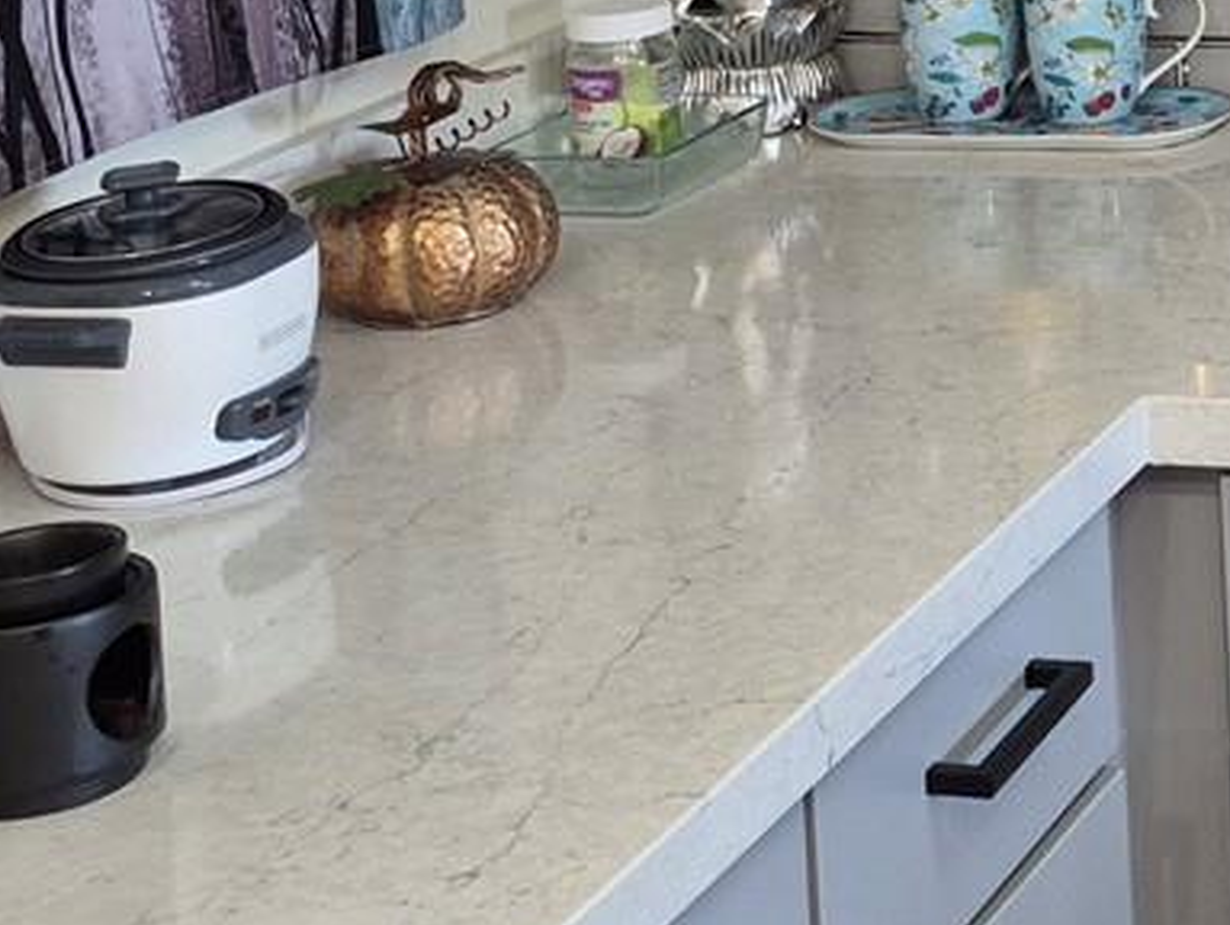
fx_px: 3414
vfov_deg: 14.1
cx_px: 1538
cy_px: -607
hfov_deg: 19.1
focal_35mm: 96
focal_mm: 5.4
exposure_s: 1/120
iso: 250
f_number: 1.8
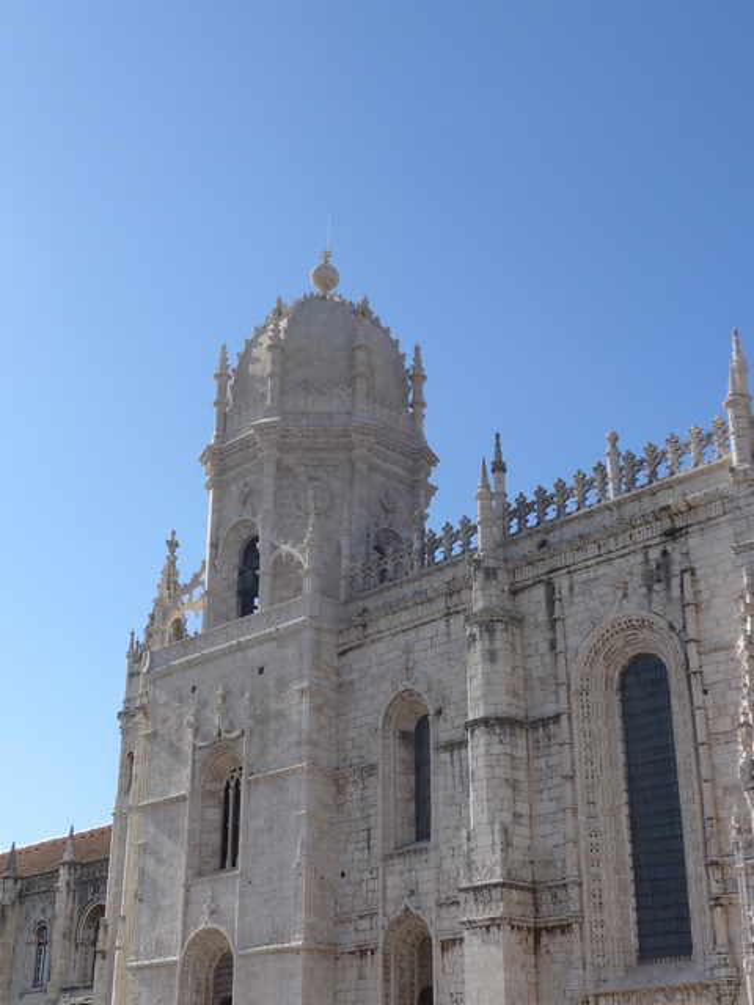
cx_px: 377
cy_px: 502
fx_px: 1423
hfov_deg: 29.7
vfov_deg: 38.9
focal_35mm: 49
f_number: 3.2
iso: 80
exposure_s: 1/1300
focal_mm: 10.1
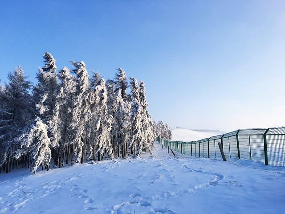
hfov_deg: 61.7
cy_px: 107
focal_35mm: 29
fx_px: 239
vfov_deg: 48.2
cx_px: 142
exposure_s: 1/1012
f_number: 2.2
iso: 25
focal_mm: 4.15
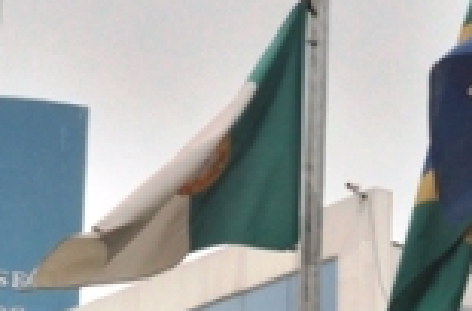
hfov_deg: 15.4
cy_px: 274
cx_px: 408
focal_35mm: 132
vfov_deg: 10.2
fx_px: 1724
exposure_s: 1/2000
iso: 400
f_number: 5.6
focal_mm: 22
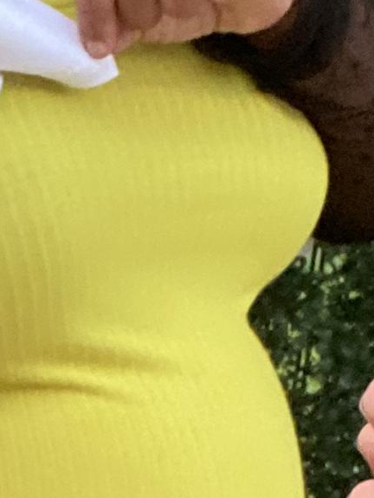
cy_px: 577
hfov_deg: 9.1
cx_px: -91
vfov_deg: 12.0
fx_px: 2317
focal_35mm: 161
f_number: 2.2
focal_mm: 2.71
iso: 400
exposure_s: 1/33
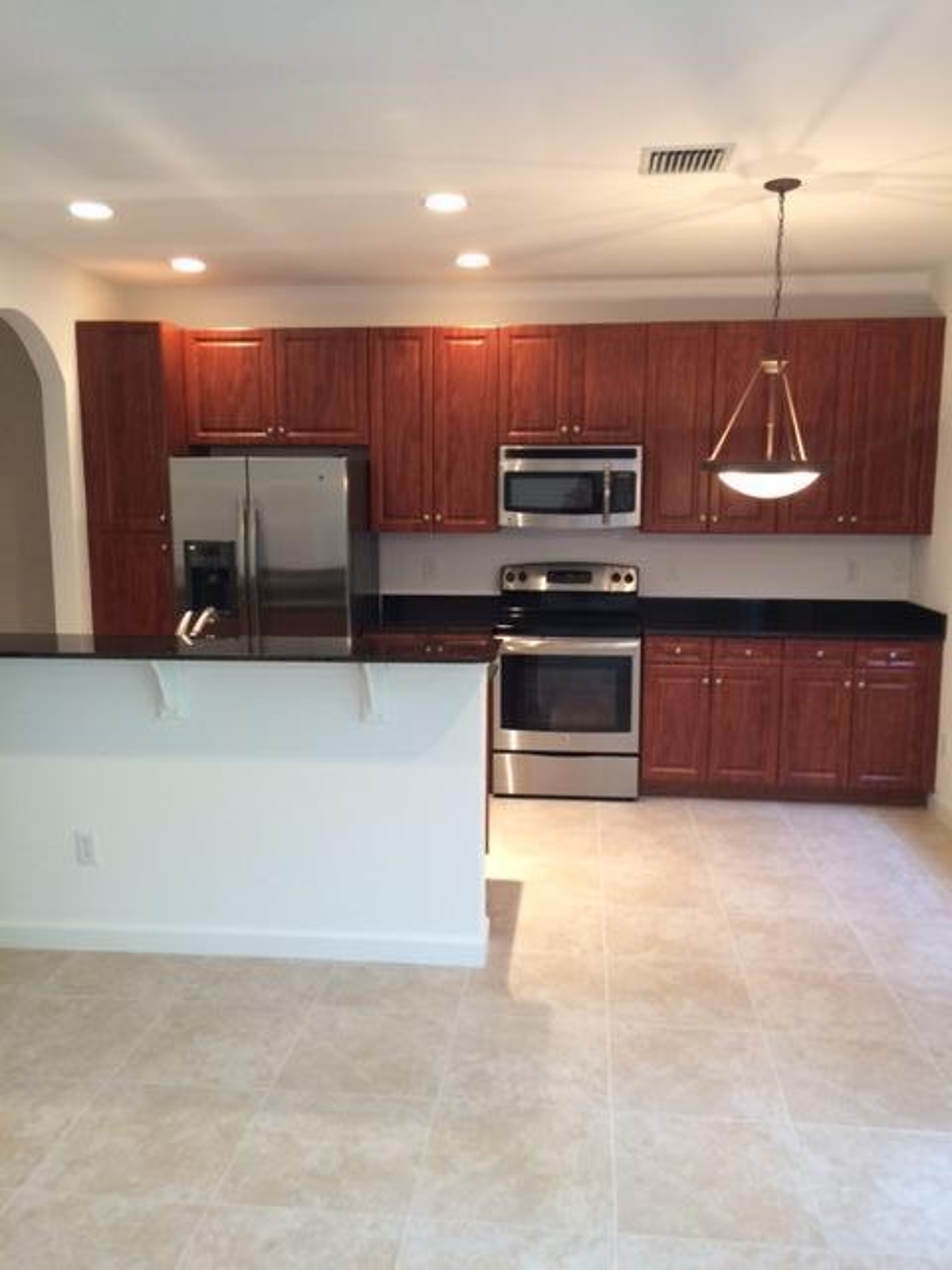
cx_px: 476
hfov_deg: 48.2
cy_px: 635
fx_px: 1063
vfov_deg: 61.7
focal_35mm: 29
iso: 100
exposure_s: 1/30
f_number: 2.2
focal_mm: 4.15
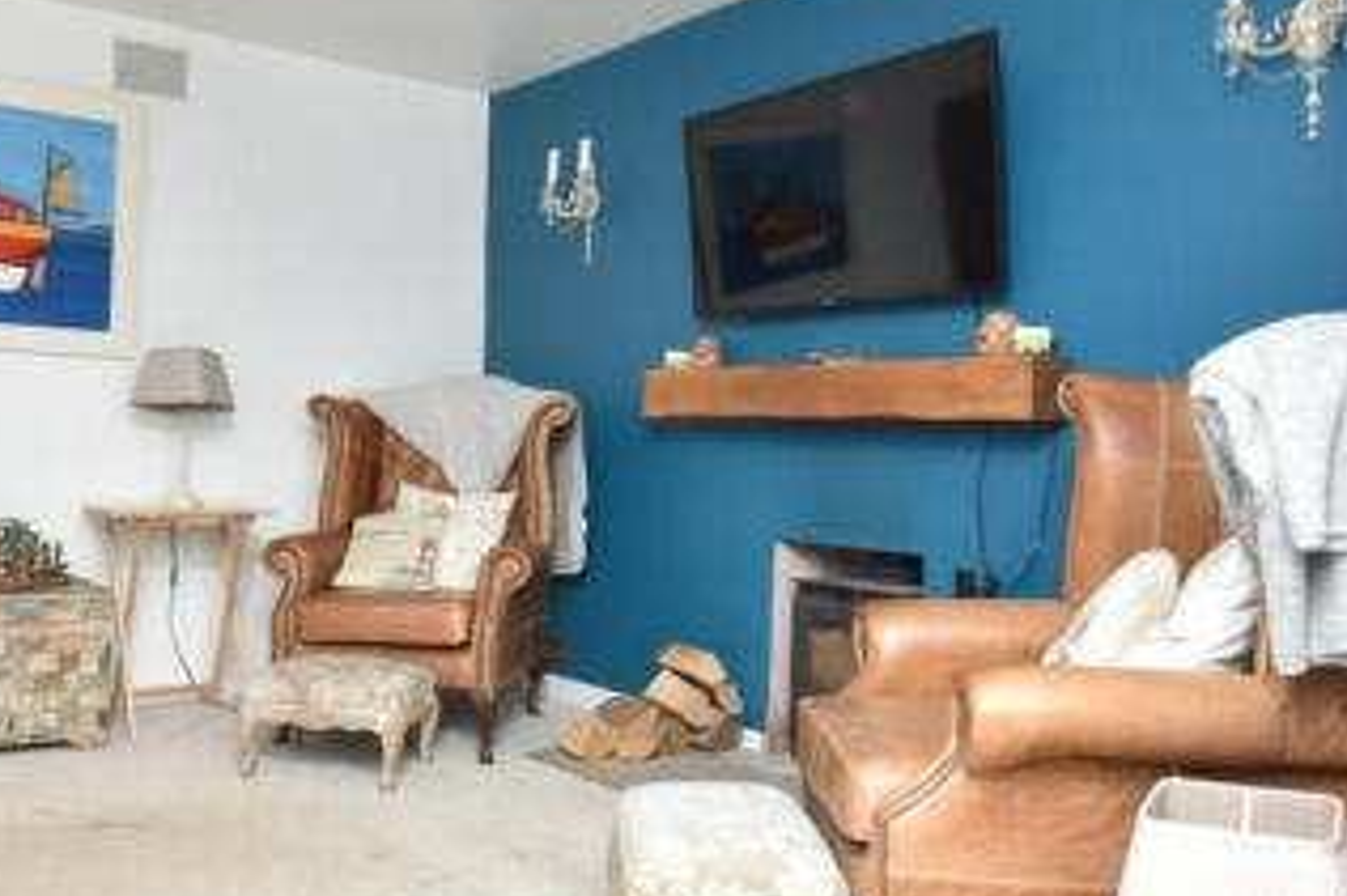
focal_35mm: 31
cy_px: 389
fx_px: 1159
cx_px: 508
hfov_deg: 59.6
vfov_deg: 42.2
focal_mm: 10
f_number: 3.5
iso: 720
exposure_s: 1/200
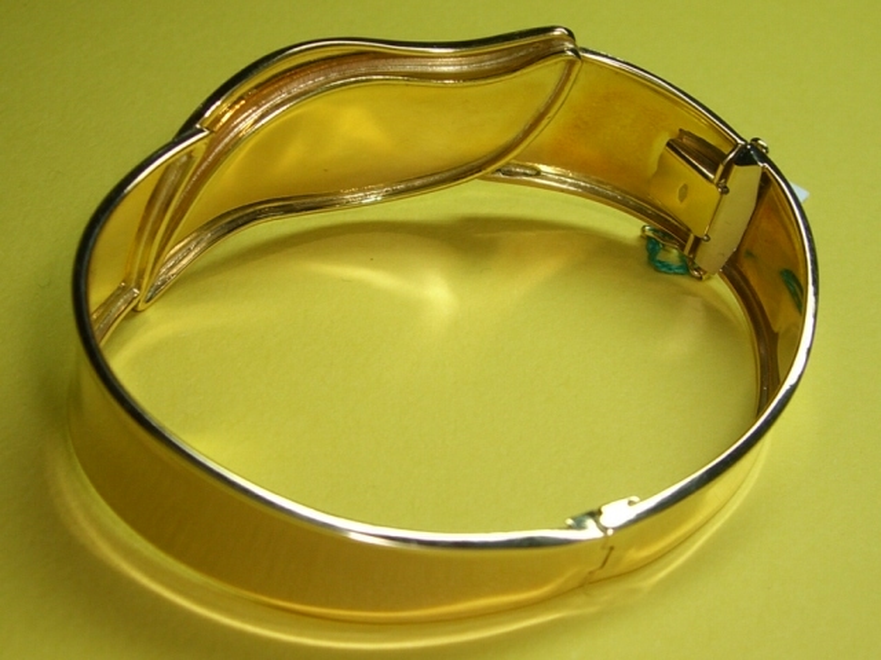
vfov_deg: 37.7
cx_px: 440
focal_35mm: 38
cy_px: 330
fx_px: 967
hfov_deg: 49.0
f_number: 2.7
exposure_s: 1/60
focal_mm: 6.2
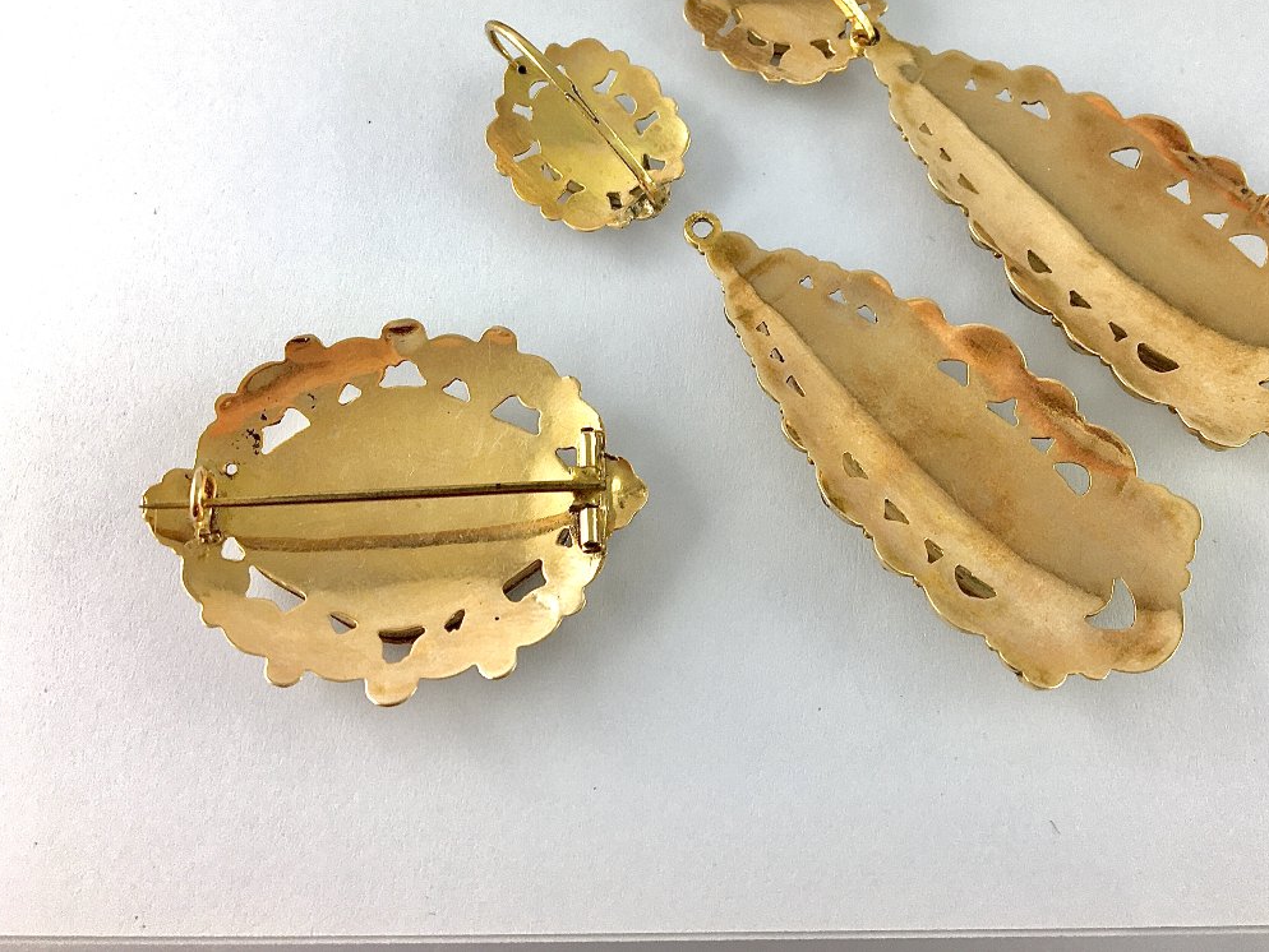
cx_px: 735
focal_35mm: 35
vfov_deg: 40.5
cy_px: 379
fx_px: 1283
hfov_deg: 52.4
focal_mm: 4.15
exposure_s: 1/158
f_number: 2.2
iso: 25
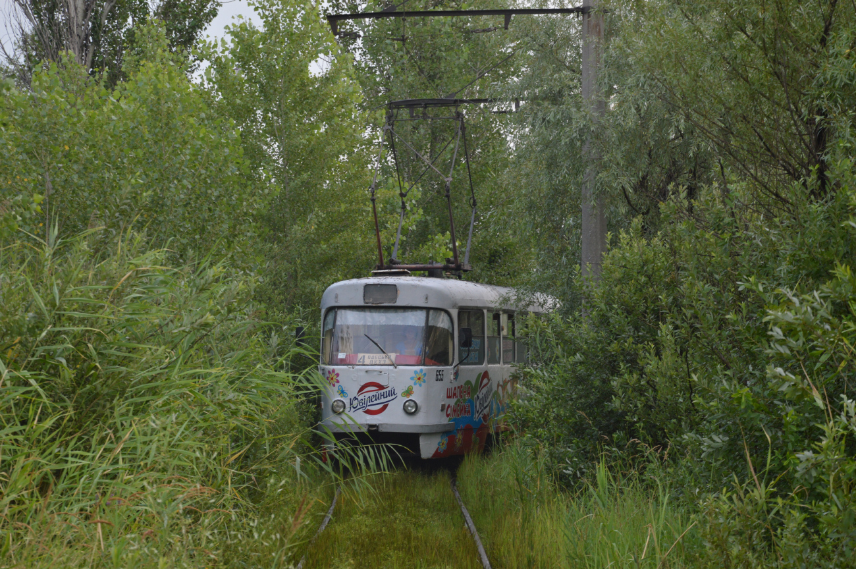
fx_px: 2850
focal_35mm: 120
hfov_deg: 17.1
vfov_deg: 11.4
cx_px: 428
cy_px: 284
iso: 400
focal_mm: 80
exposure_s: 1/160
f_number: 10
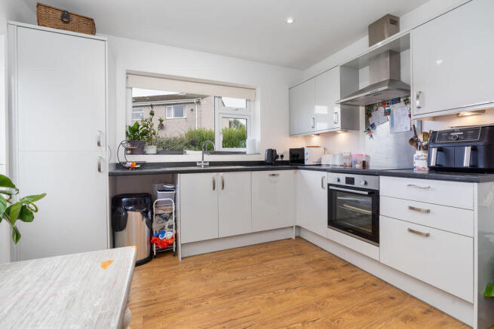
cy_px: 164
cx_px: 247
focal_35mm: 16
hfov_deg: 96.7
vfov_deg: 73.8
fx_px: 220
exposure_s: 1/4
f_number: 9
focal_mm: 16
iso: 250
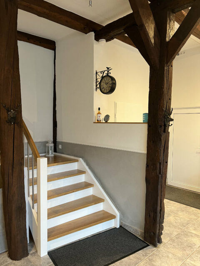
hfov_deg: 53.1
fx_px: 200
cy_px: 133
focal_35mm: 26
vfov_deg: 67.3
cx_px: 100
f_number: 1.5
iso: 250
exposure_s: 1/50
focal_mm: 5.7
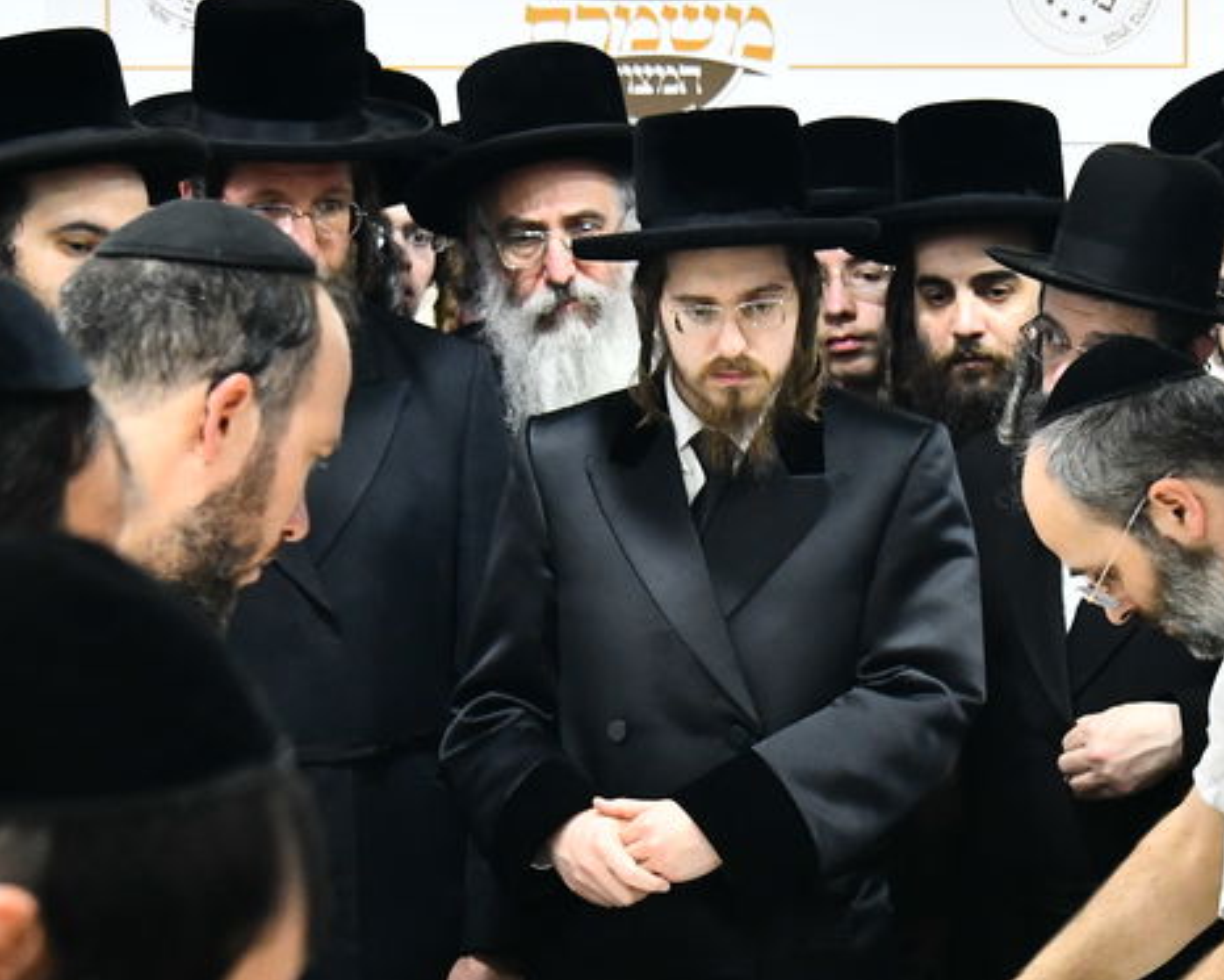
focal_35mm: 203
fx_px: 7355
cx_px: 951
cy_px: 524
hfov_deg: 9.5
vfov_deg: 7.6
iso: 1600
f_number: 5.6
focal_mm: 72
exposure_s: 1/160
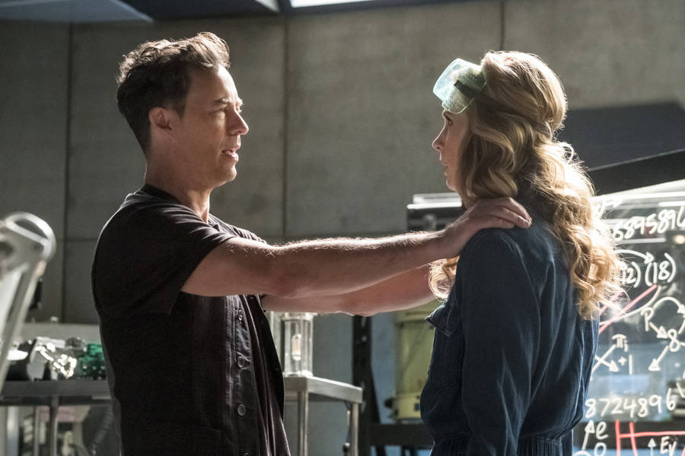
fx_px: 1750
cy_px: 228
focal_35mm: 92
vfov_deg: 14.9
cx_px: 342
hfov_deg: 22.1
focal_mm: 61
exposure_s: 1/200
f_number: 4
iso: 6400
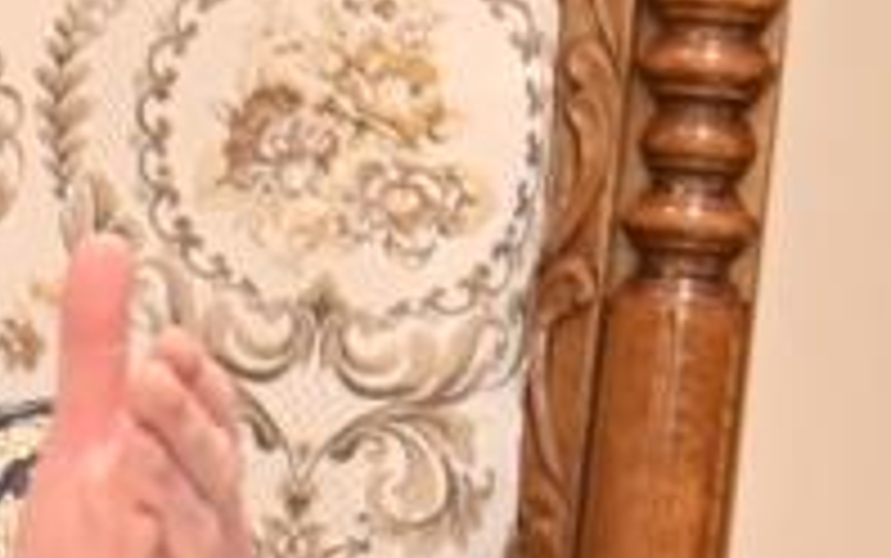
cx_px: -1116
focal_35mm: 290
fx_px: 7046
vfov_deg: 4.5
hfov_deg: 6.9
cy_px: 596
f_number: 4
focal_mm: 55
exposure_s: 1/160
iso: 1600
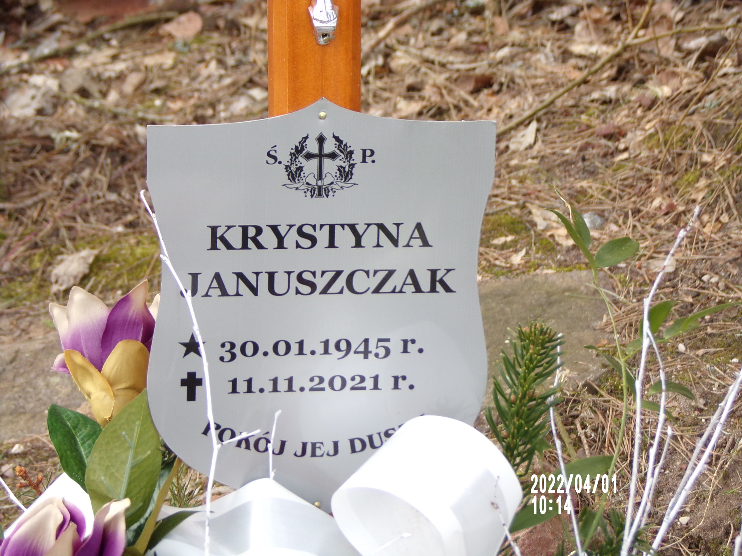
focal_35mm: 175
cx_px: 371
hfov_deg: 11.3
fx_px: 3751
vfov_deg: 8.5
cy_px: 278
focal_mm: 31.3
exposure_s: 1/100
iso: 133
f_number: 4.7
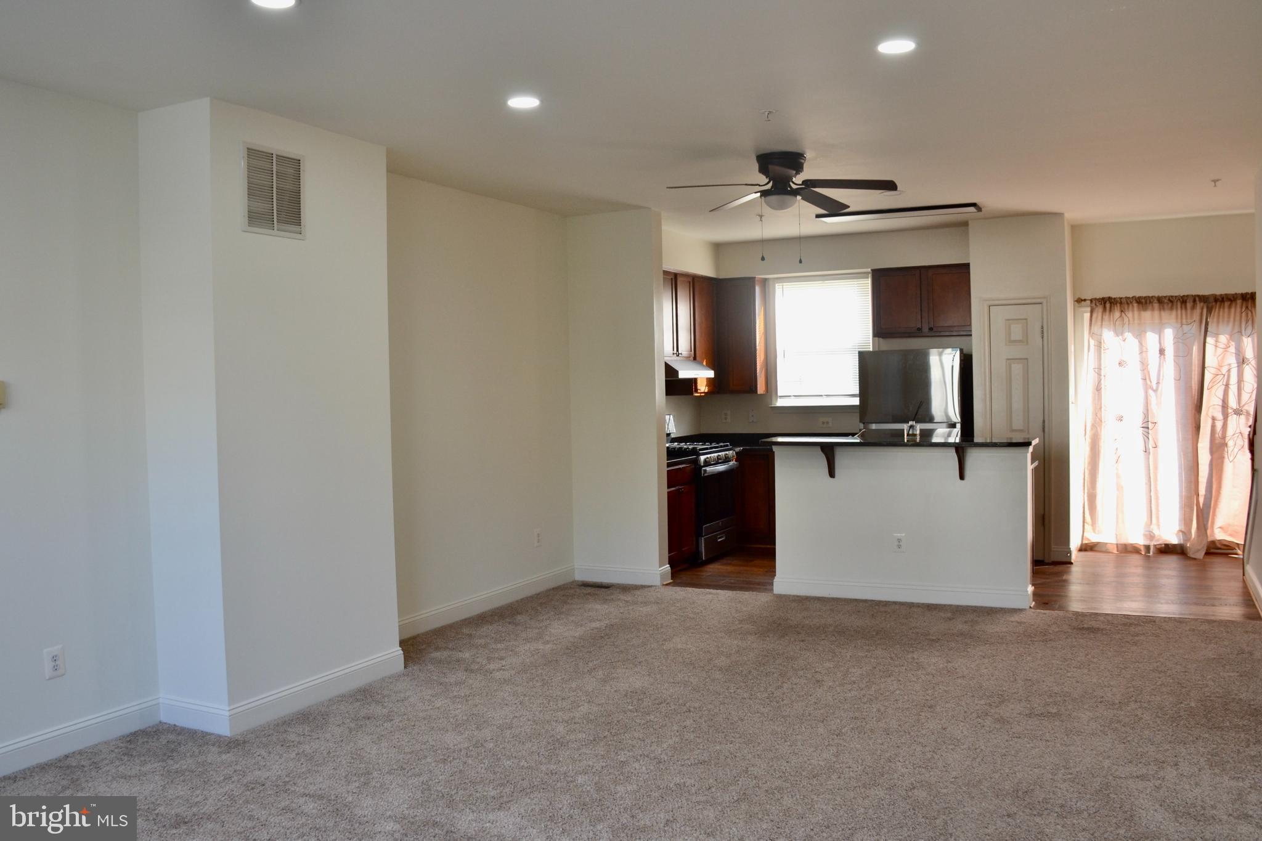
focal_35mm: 27
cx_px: 631
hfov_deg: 67.4
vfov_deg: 47.9
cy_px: 420
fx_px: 946
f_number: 5.6
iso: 250
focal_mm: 18
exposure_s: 1/60
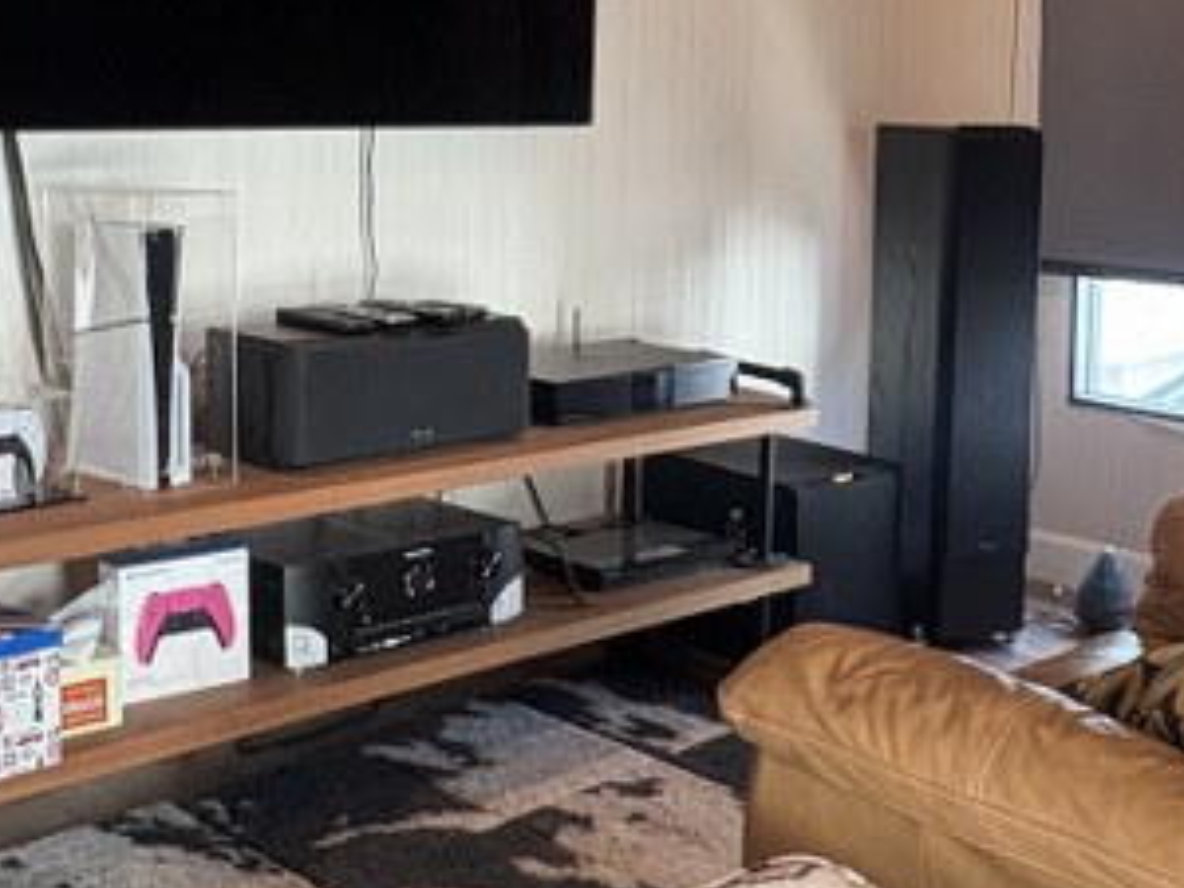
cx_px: 570
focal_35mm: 53
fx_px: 1813
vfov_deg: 27.1
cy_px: 215
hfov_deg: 36.2
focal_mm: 2.22
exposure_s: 1/99
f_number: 2.2
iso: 160
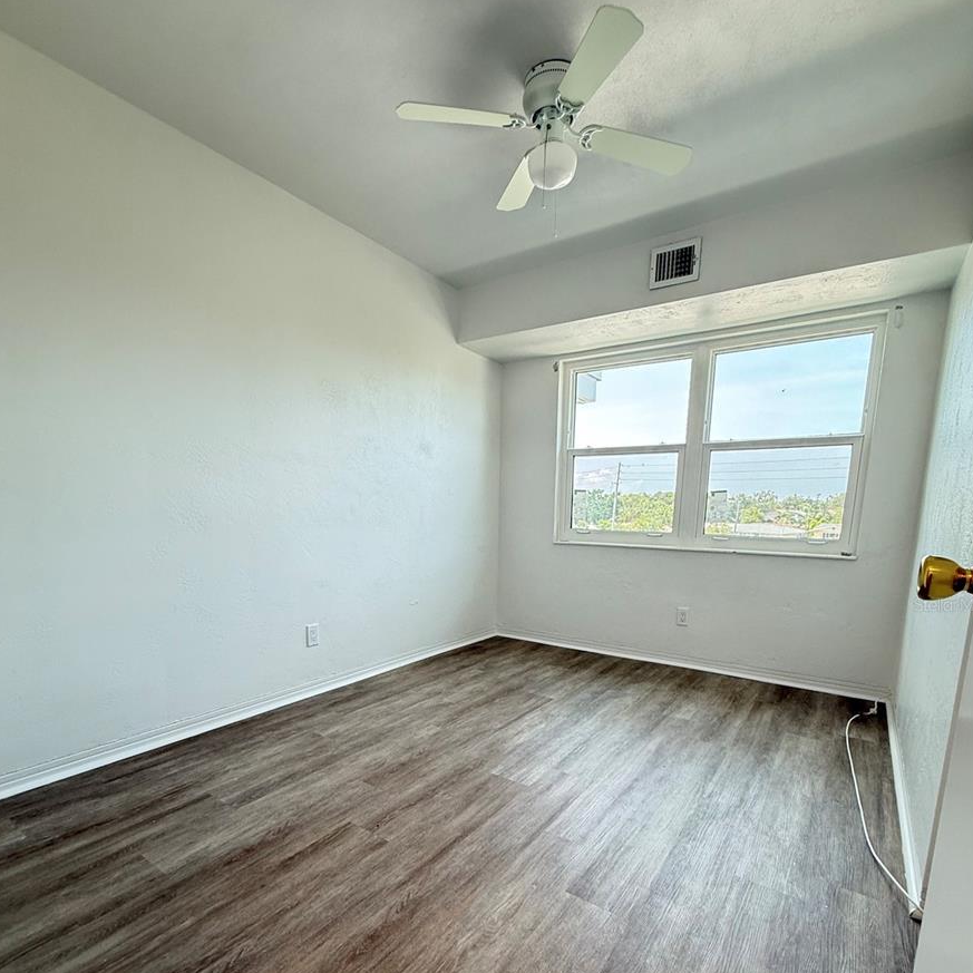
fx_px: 541
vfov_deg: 82.5
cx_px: 492
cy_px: 604
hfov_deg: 84.0
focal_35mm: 17
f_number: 2.2
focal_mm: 2.22
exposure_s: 1/120
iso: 125
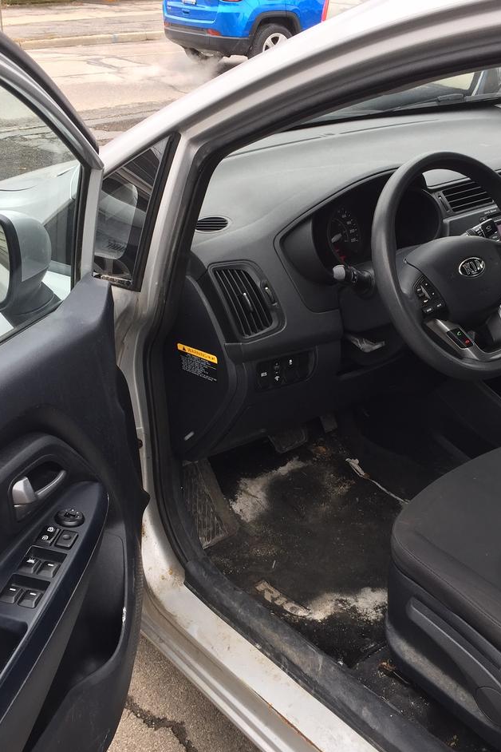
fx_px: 856
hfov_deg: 32.5
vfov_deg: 47.4
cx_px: 300
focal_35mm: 41
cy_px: 370
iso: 32
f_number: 2.2
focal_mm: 4.15
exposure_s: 1/197
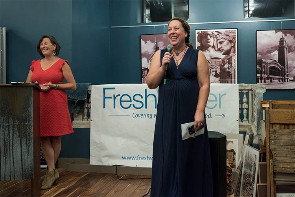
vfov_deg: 38.9
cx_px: 148
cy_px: 98
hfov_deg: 55.8
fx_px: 279
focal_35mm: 34
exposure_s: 1/100
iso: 1250
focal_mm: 34
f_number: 6.3
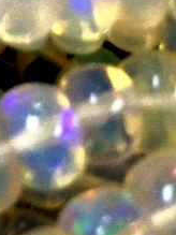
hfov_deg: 5.4
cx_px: -299
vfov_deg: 6.9
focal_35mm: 261
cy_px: -427
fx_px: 1771
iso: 50
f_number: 2.4
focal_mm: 4.28
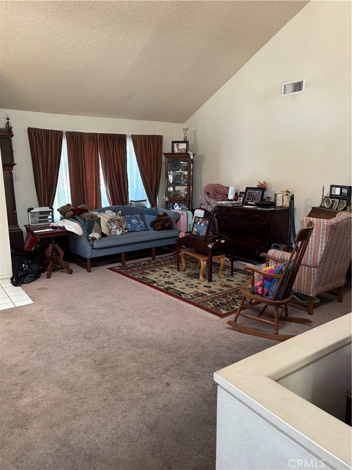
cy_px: 235
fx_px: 353
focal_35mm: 26
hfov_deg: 53.1
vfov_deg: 67.3
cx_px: 176
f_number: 1.6
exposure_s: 1/60
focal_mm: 5.96
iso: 160
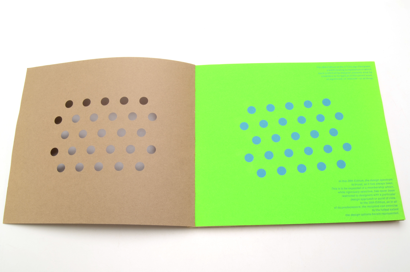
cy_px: 136
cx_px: 205
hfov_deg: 57.3
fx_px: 375
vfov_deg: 39.8
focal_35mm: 33
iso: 100
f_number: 22
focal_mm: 22
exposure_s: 1/160
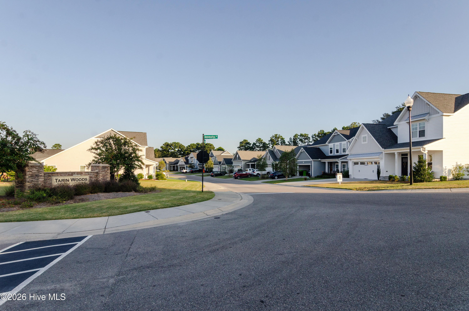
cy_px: 156
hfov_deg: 90.1
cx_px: 234
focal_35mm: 18
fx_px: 234
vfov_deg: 67.1
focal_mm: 12
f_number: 7.1
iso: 320
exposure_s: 1/800
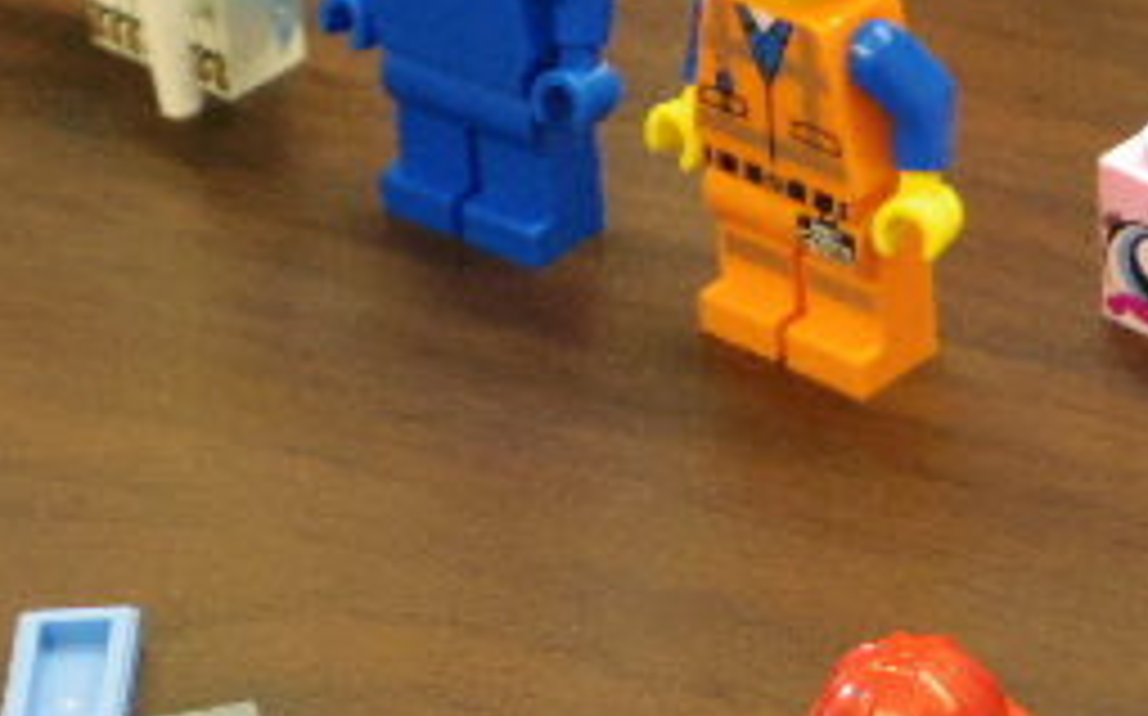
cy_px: 90
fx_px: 5534
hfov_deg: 11.8
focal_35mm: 177
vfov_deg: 7.4
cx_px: 662
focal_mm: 12.9
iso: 1600
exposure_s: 1/80
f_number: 4
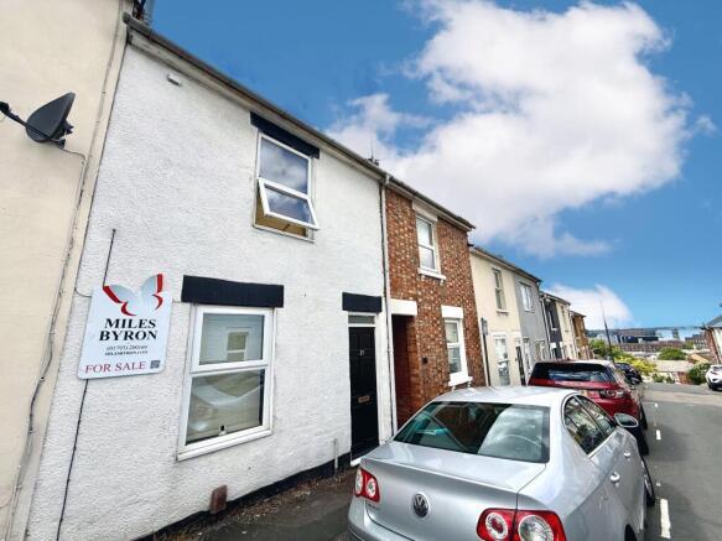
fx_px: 292
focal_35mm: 14
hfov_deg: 102.1
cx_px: 361
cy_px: 270
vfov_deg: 85.7
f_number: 2.2
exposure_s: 1/1901
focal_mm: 2.22
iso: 50
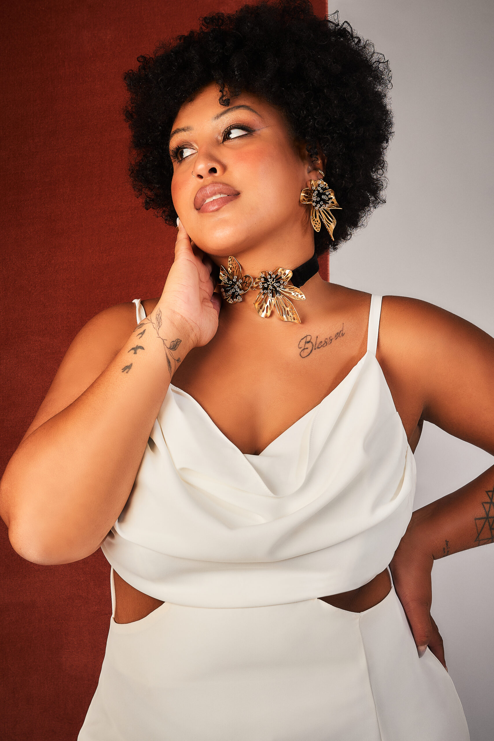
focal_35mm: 62
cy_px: 370
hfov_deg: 21.9
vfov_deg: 32.4
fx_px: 1276
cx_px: 247
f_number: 8
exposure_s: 1/200
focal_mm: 41.6
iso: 160
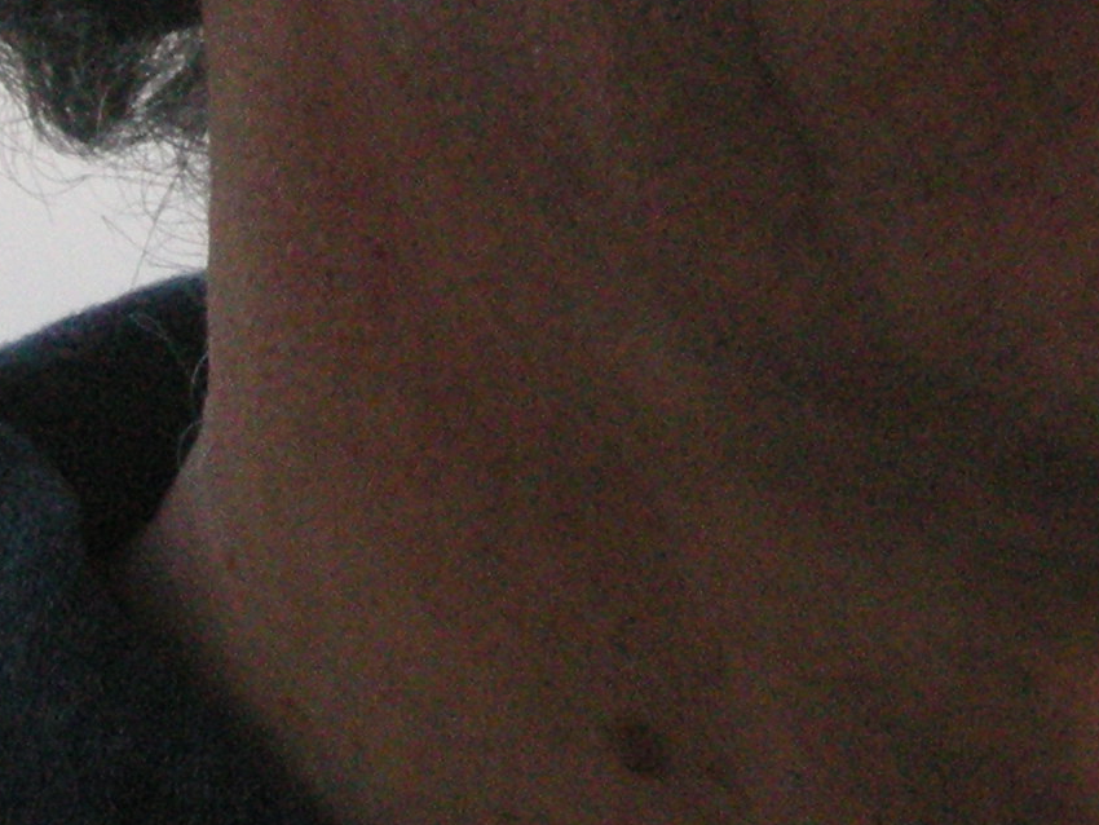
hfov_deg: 4.5
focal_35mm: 442
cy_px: -712
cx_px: 1056
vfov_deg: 3.3
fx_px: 14037
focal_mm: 21.5
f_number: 4.7
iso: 389
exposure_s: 1/44.4
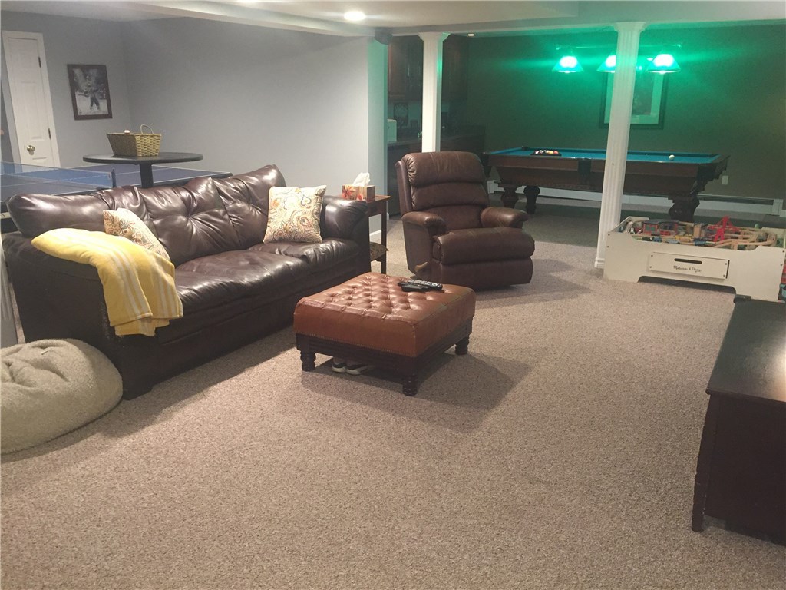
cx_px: 393
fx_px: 658
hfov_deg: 61.7
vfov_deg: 48.2
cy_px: 295
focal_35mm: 29
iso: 250
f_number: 2.2
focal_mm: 4.15
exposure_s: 1/15
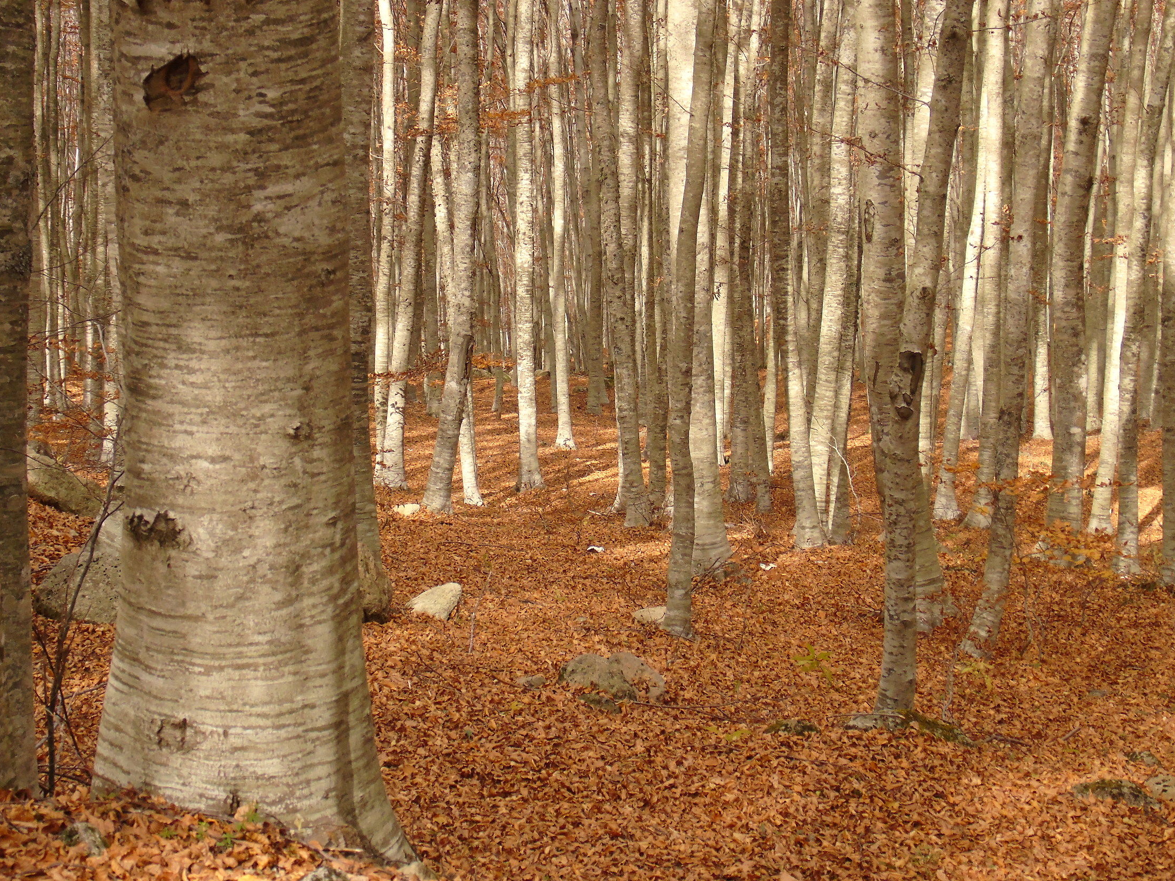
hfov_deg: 25.3
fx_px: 2614
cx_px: 626
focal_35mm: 77
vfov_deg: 19.1
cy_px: 434
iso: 200
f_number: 4.7
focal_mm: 13
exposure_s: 1/250
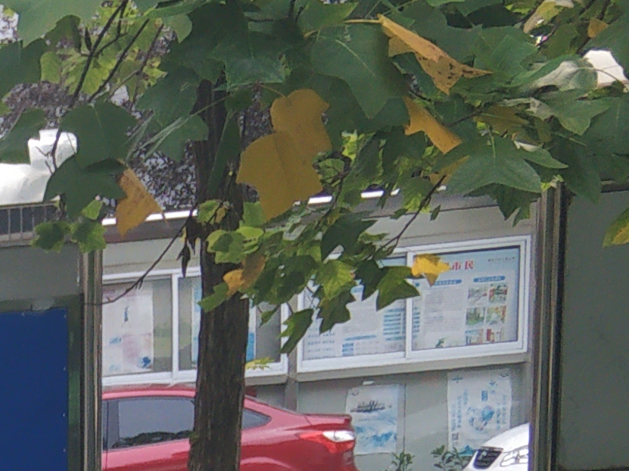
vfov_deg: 10.2
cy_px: 1019
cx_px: -682
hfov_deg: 12.9
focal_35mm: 131
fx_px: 2379
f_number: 1.8
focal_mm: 3.82
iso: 100
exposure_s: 1/339
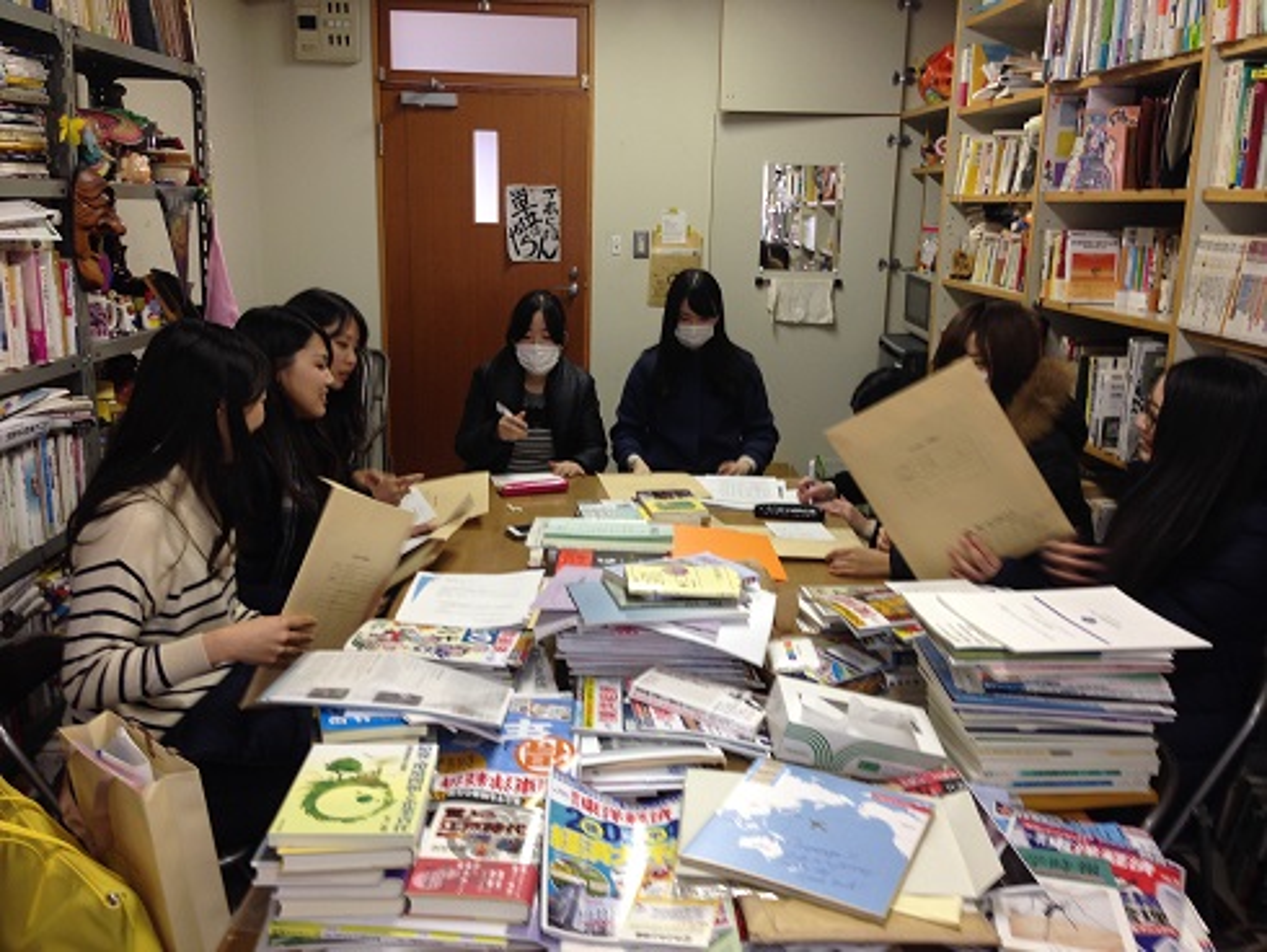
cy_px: 476
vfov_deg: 43.0
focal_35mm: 33
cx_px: 634
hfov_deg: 55.3
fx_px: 1208
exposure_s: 1/20
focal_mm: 4.12
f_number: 2.4
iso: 64
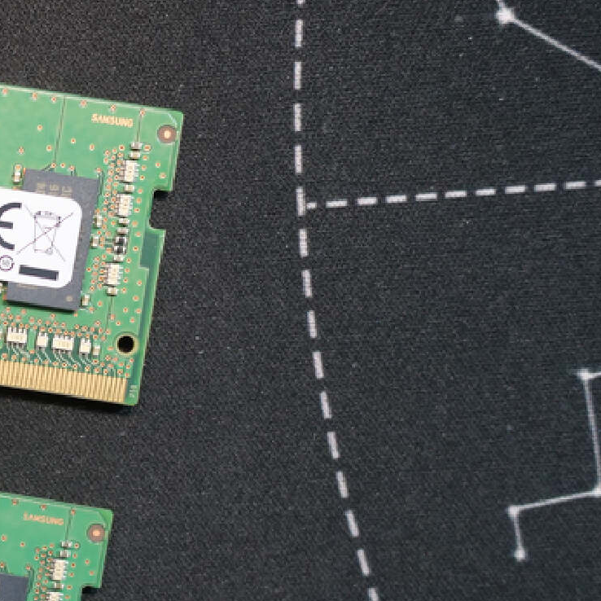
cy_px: 415
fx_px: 1807
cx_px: -171
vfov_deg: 18.8
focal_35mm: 92
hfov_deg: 17.7
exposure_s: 1/60
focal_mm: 20
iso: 640
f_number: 2
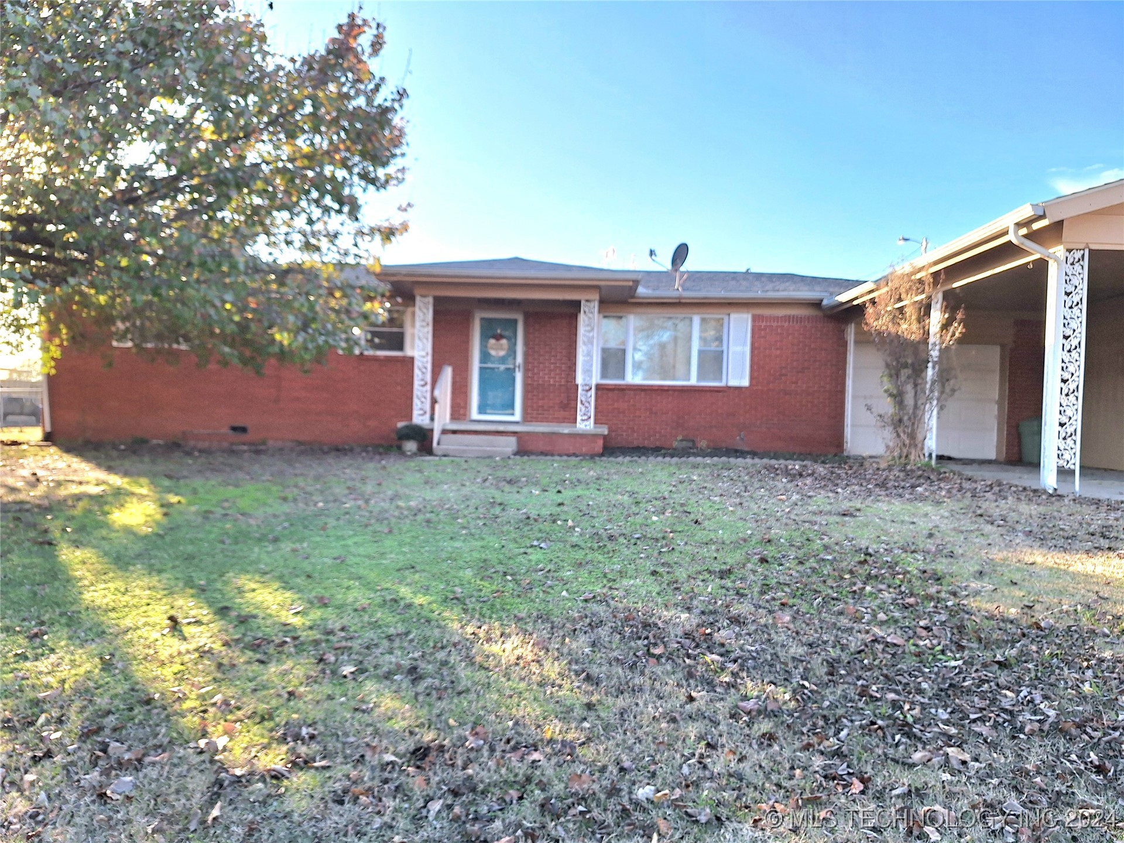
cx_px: 562
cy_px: 422
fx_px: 747
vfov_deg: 58.9
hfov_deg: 73.9
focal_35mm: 23
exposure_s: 1/833
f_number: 1.8
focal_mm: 5.54
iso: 40
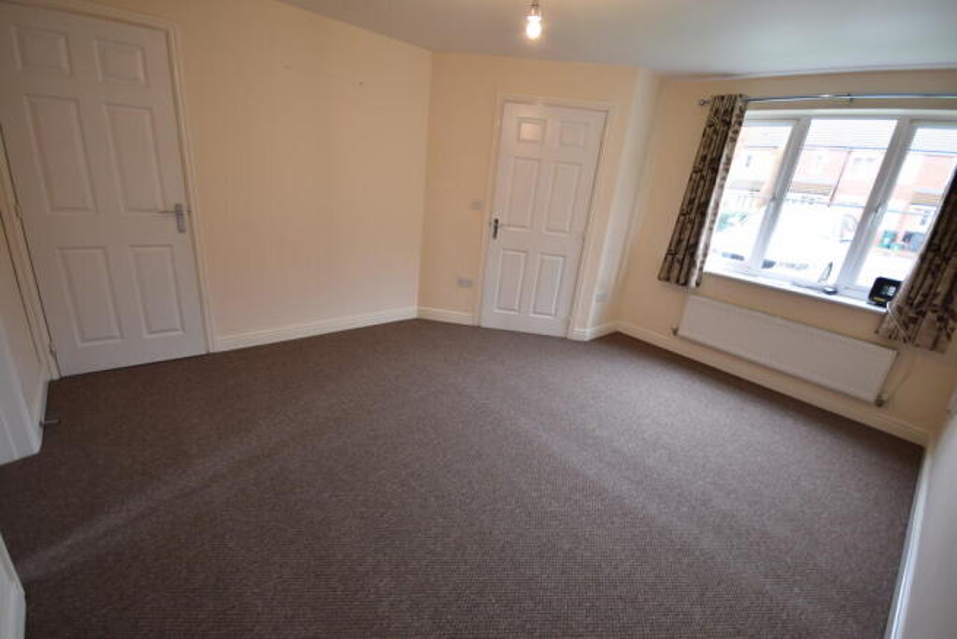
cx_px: 478
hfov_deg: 100.4
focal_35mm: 15
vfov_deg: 77.4
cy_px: 320
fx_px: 399
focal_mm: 10
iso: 100
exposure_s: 1/10
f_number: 4
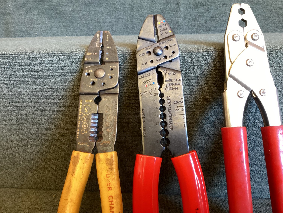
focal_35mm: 31
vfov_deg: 45.4
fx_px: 253
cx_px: 142
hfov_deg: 58.3
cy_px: 106
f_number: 2.4
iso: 250
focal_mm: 3.3
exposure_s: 1/60
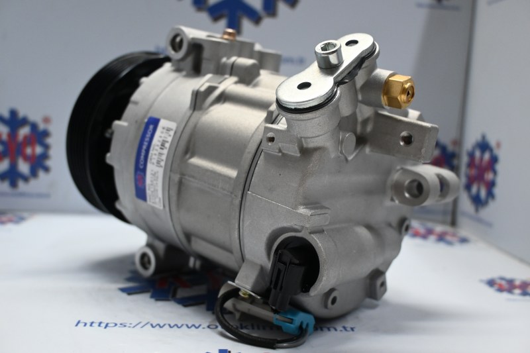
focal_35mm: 38
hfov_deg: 51.3
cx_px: 265
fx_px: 552
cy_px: 176
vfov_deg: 35.5
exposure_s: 1/125
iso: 1250
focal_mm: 25
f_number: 4.2
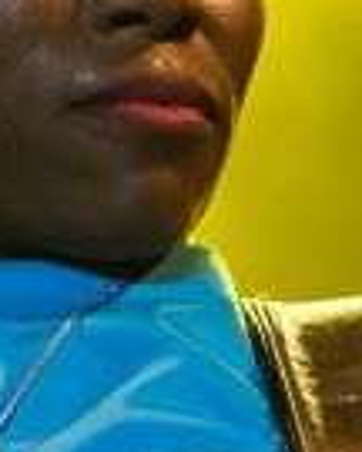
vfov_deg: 2.7
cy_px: 745
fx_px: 9696
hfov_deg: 2.1
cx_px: 667
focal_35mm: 724
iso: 800
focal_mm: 80
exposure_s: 1/250
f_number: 2.8
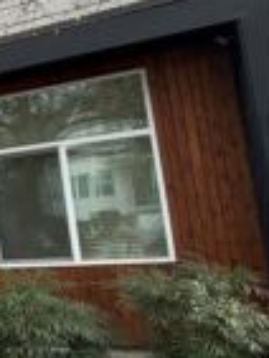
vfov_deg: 36.1
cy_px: 184
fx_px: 548
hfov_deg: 19.4
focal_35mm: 53
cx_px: -233
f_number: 2.2
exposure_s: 1/121
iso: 64
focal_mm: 2.22
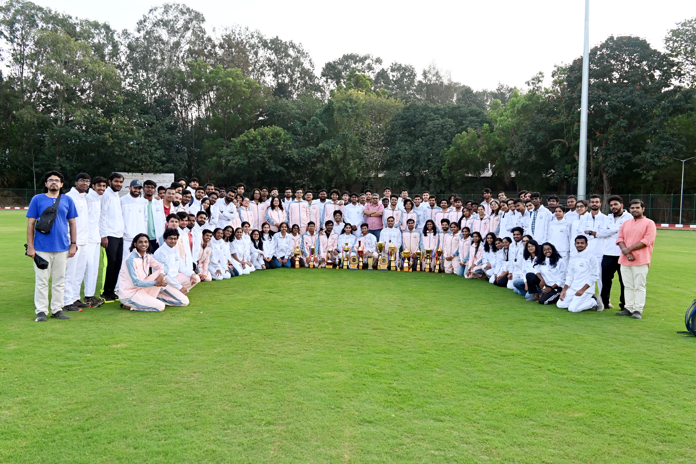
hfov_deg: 60.7
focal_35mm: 31
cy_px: 232
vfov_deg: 42.6
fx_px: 594
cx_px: 348
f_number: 6.3
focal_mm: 20.5
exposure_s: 1/250
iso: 500
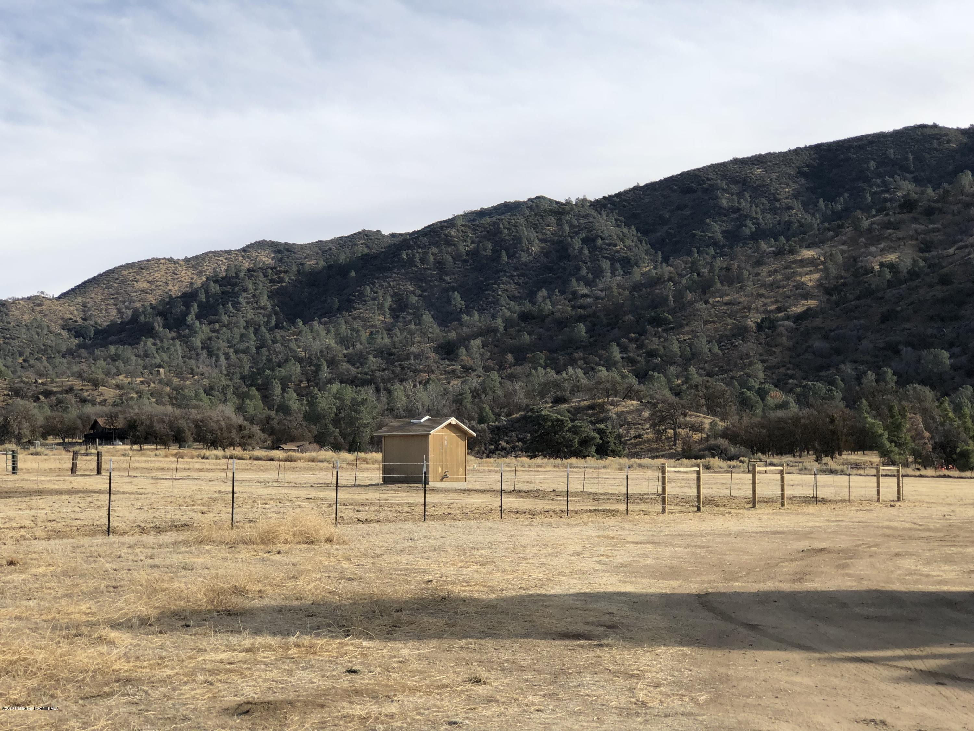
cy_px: 366
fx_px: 1604
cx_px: 487
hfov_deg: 33.8
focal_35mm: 57
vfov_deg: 25.7
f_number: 2.8
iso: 20
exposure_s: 1/727
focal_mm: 6.6
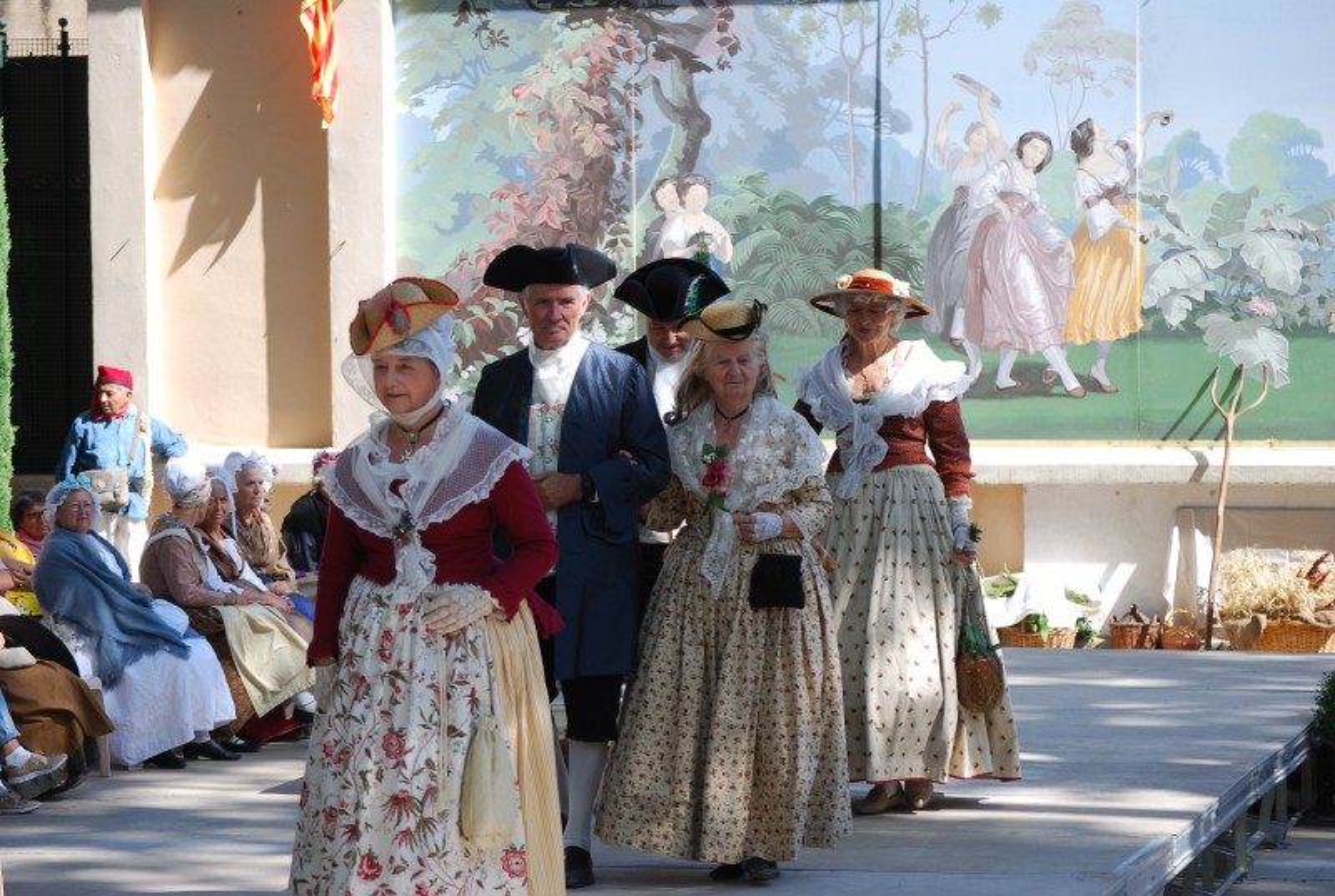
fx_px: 4180
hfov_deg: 18.1
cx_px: 668
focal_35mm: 112
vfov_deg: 12.2
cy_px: 448
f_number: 5
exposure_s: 1/400
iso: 200
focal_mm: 75
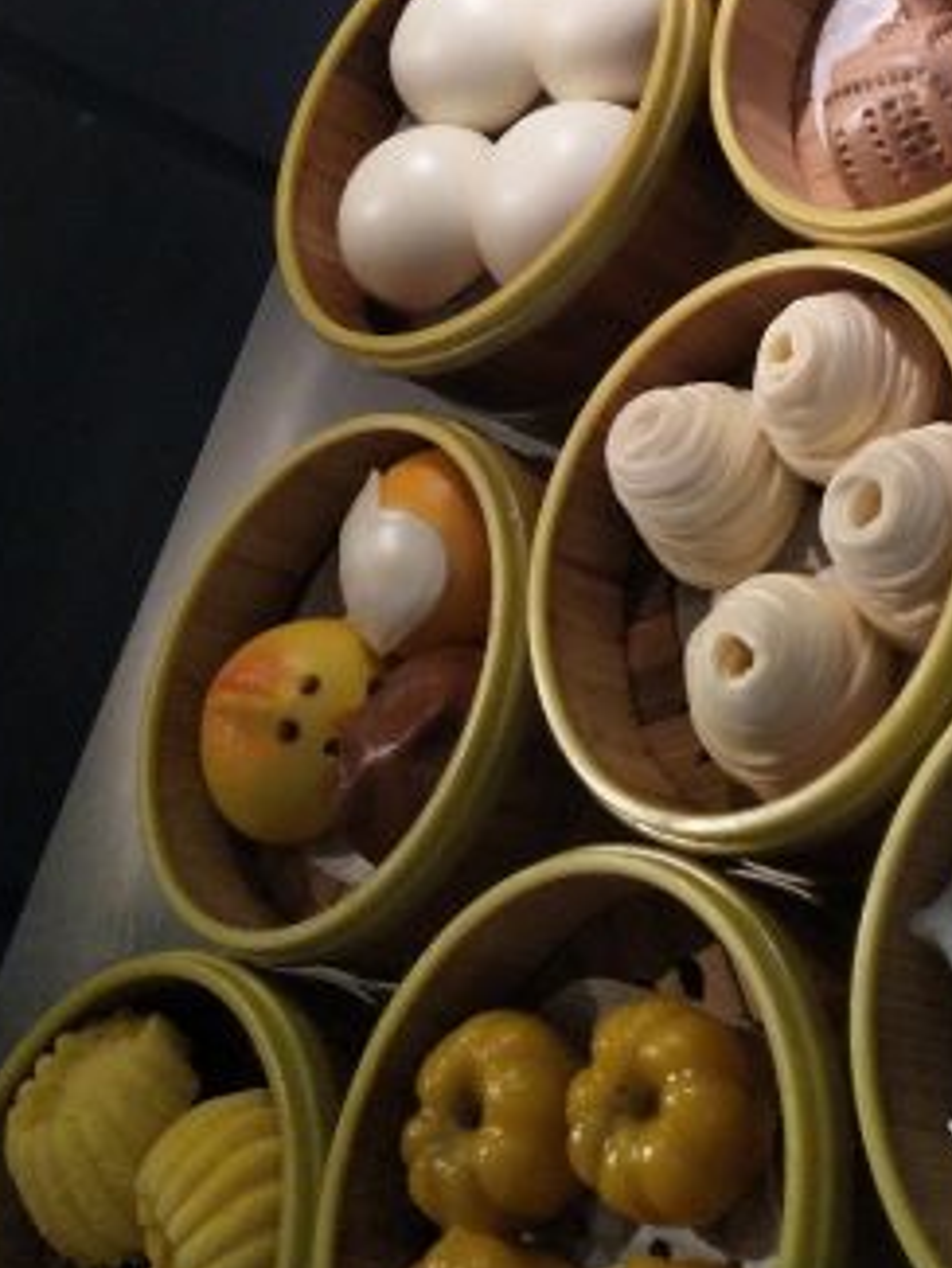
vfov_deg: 31.7
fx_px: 2052
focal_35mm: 56
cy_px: 0
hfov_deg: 25.1
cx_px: 903
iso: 200
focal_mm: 3.88
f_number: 2
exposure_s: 1/50
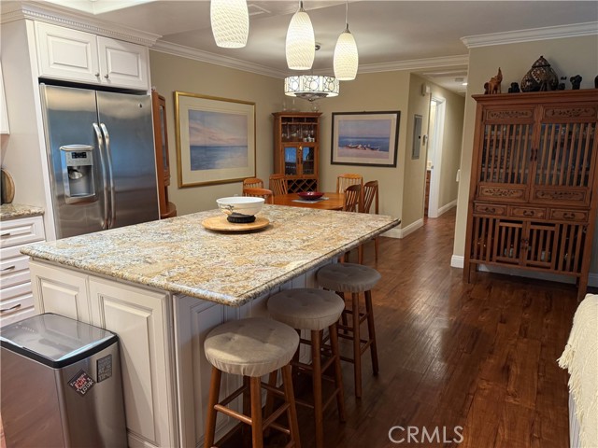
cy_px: 224
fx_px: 415
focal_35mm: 24
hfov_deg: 71.6
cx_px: 299
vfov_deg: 56.8
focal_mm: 6.76
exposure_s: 1/60
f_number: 1.78
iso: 250
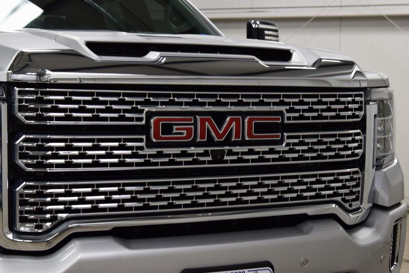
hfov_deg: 29.9
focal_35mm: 68
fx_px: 767
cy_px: 136
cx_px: 204
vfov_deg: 20.2
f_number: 6.3
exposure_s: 1/20
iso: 400
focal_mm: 45
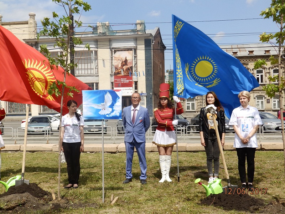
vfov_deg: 31.5
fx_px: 379
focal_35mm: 46
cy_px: 107
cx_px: 142
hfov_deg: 41.2
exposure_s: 1/500
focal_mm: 8.2
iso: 80
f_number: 4.5
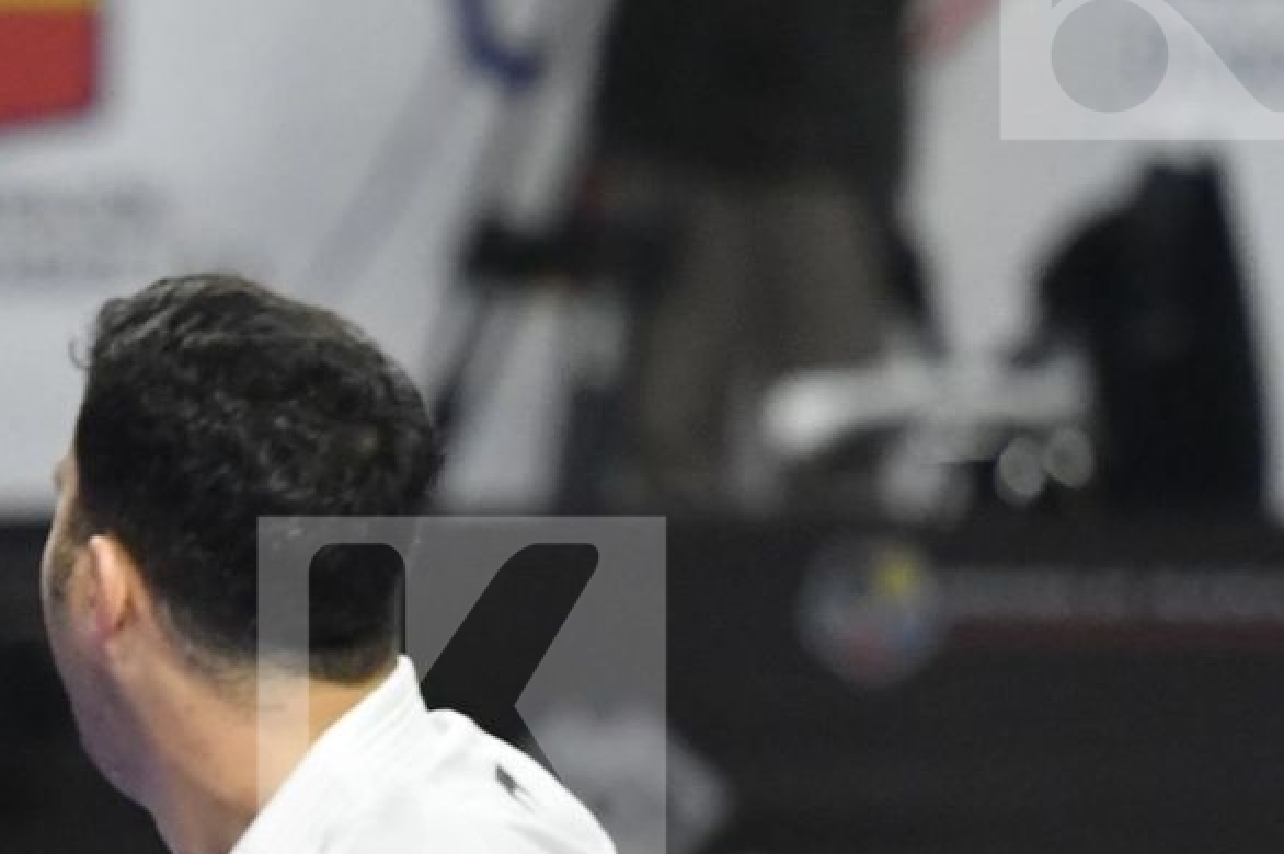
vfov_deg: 1.5
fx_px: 32865
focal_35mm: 922
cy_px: 716
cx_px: -280
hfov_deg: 2.2
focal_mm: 200
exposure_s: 1/1000
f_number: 2.8
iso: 2000
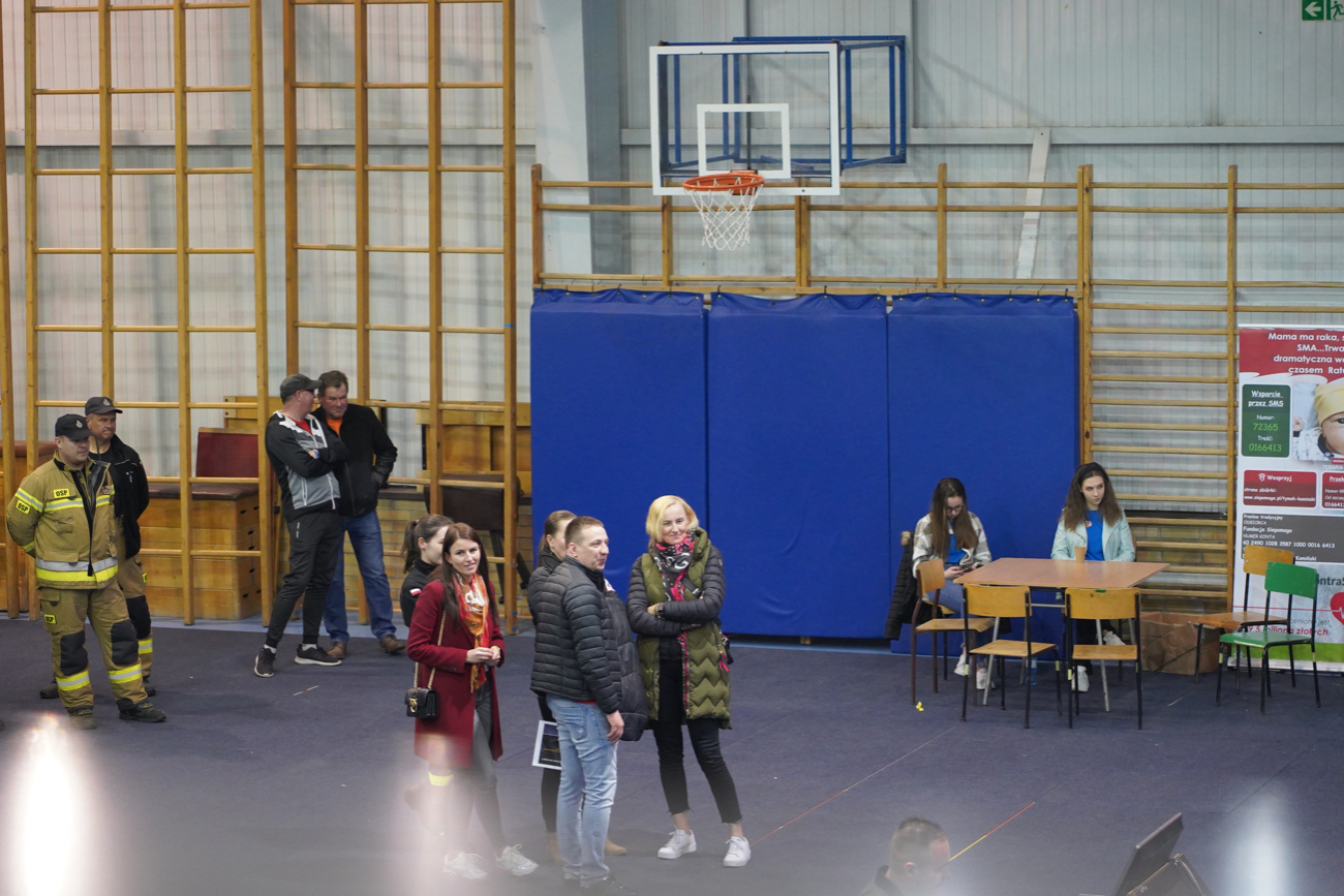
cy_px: 448
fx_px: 3920
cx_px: 672
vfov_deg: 13.0
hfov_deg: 19.5
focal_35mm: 105
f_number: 4
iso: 5000
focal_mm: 105
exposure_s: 1/160
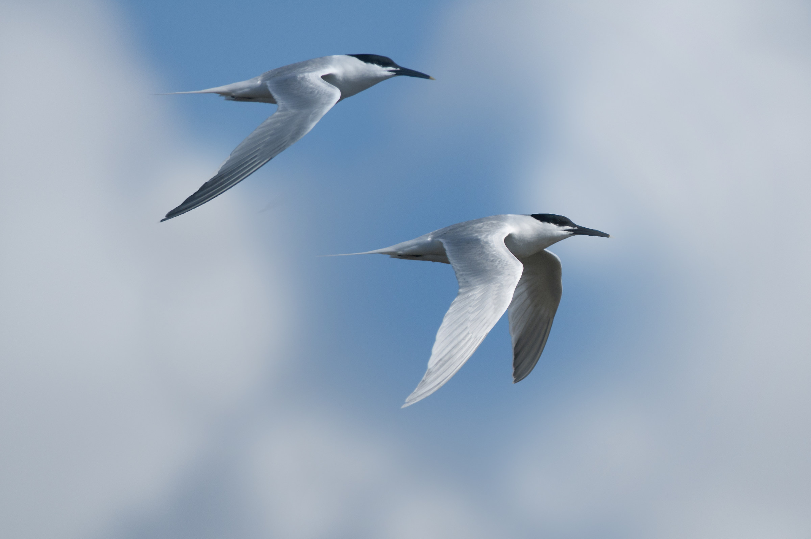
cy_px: 270
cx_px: 406
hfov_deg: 2.8
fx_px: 16875
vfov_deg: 1.8
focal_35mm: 750
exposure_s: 1/2500
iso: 400
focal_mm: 500
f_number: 6.7
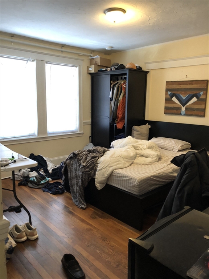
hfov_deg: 49.7
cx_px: 104
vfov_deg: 63.4
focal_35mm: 28
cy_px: 140
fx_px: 225
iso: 64
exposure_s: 1/15
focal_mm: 4
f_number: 1.8
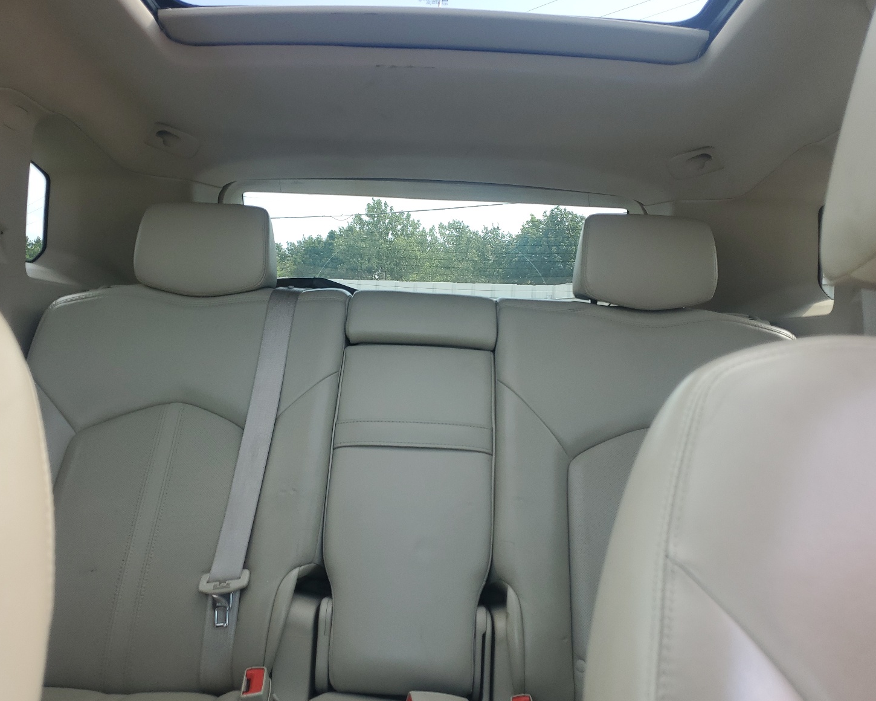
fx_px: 726
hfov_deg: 62.2
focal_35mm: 28
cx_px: 431
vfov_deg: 51.5
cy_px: 361
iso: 50
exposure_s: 1/156
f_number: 1.5
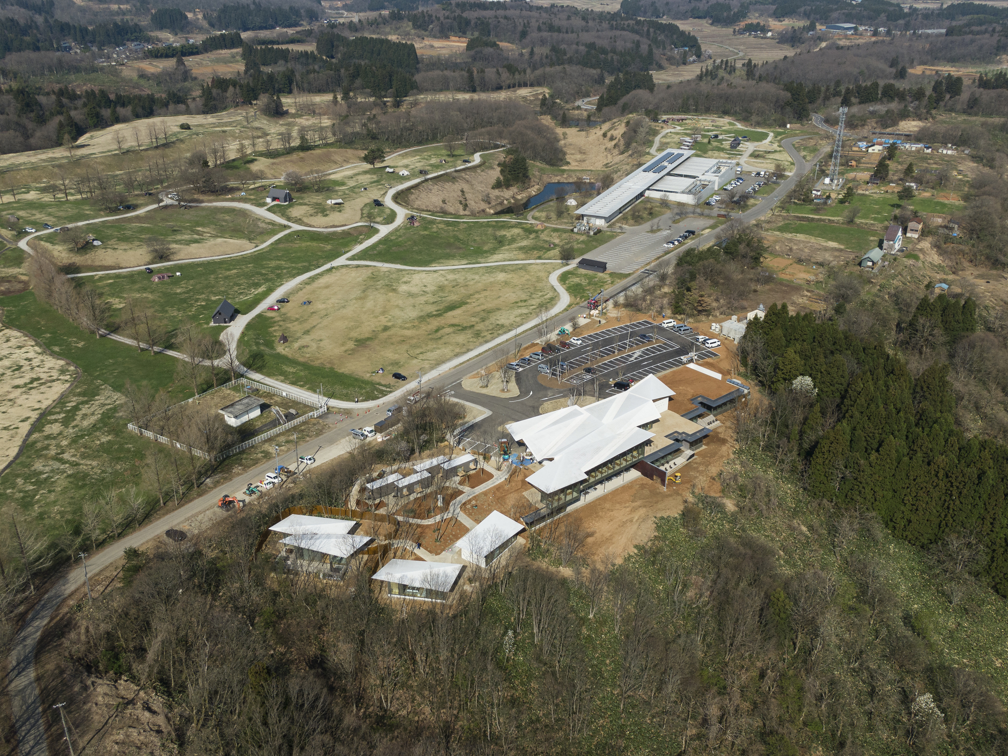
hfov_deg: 55.4
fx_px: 961
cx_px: 489
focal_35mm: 33
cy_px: 391
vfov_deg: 42.9
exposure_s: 1/1250
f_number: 3.1
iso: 100
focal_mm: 5.33
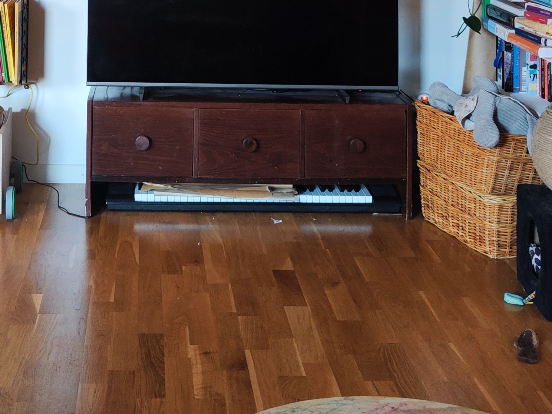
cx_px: 171
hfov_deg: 29.1
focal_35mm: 66
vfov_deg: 20.3
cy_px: -129
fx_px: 1053
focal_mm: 5.59
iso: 295
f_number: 1.88
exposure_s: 1/33.3
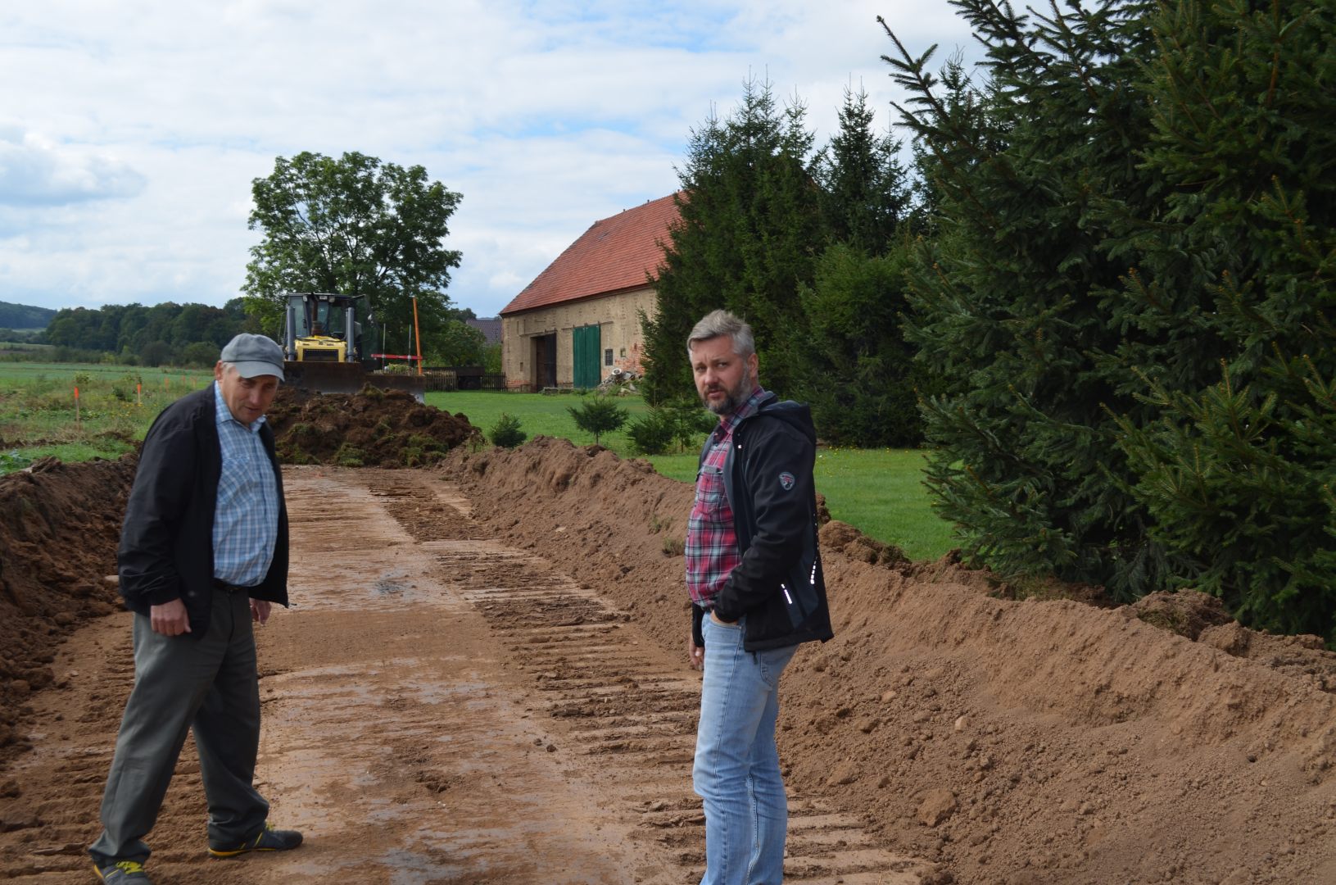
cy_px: 442
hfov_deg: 49.6
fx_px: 1444
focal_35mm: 39
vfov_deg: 34.1
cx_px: 668
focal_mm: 26
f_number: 8
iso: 100
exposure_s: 1/200
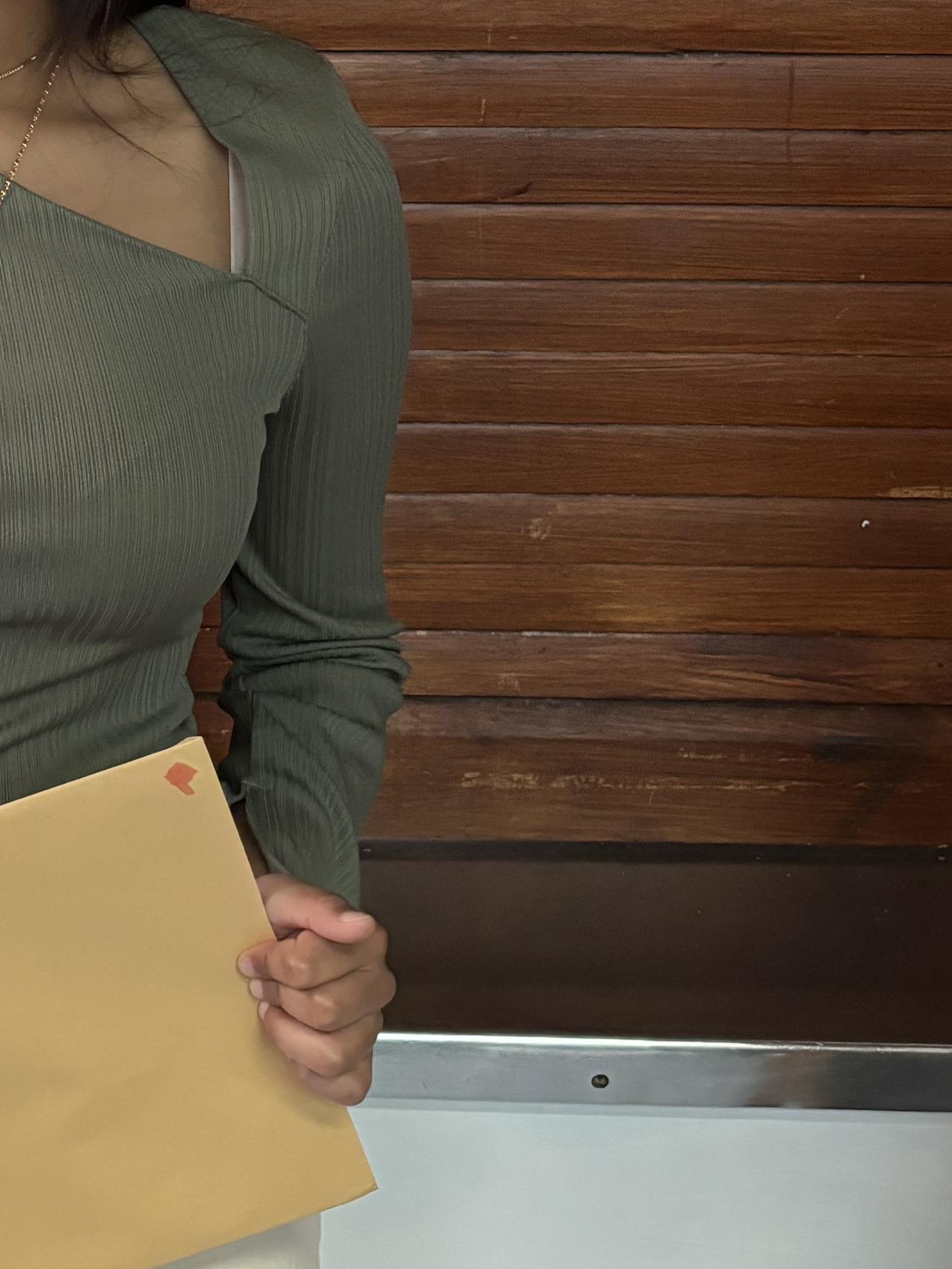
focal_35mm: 74
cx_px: -61
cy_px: 769
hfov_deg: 19.2
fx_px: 2714
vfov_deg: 26.3
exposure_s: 1/50
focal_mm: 5.96
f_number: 1.6
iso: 400
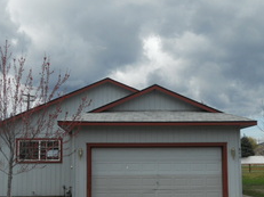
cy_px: 118
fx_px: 434
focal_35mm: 57
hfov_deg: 33.8
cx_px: 139
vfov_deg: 25.6
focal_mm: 6.9
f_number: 3.9
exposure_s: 1/800
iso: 80
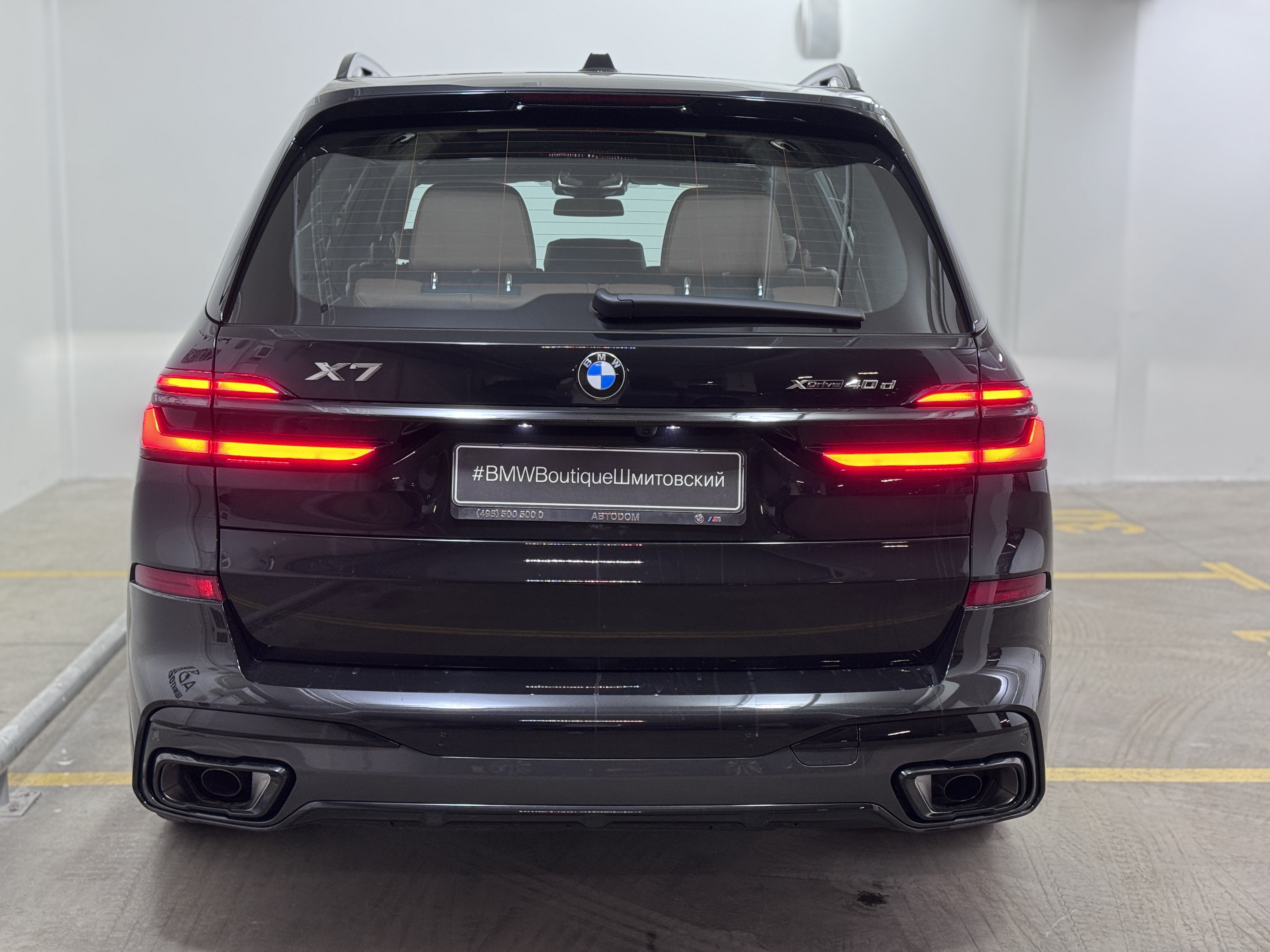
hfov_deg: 39.7
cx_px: 635
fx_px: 1761
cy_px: 476
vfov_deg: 30.3
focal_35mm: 48
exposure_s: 1/50
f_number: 1.78
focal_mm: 6.76
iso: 160
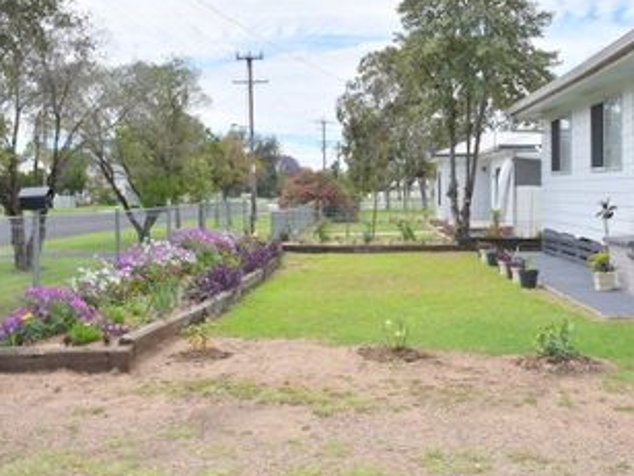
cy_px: 201
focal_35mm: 44
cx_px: 377
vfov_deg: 32.8
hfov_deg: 42.8
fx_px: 806
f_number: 10
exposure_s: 1/250
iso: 100
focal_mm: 20
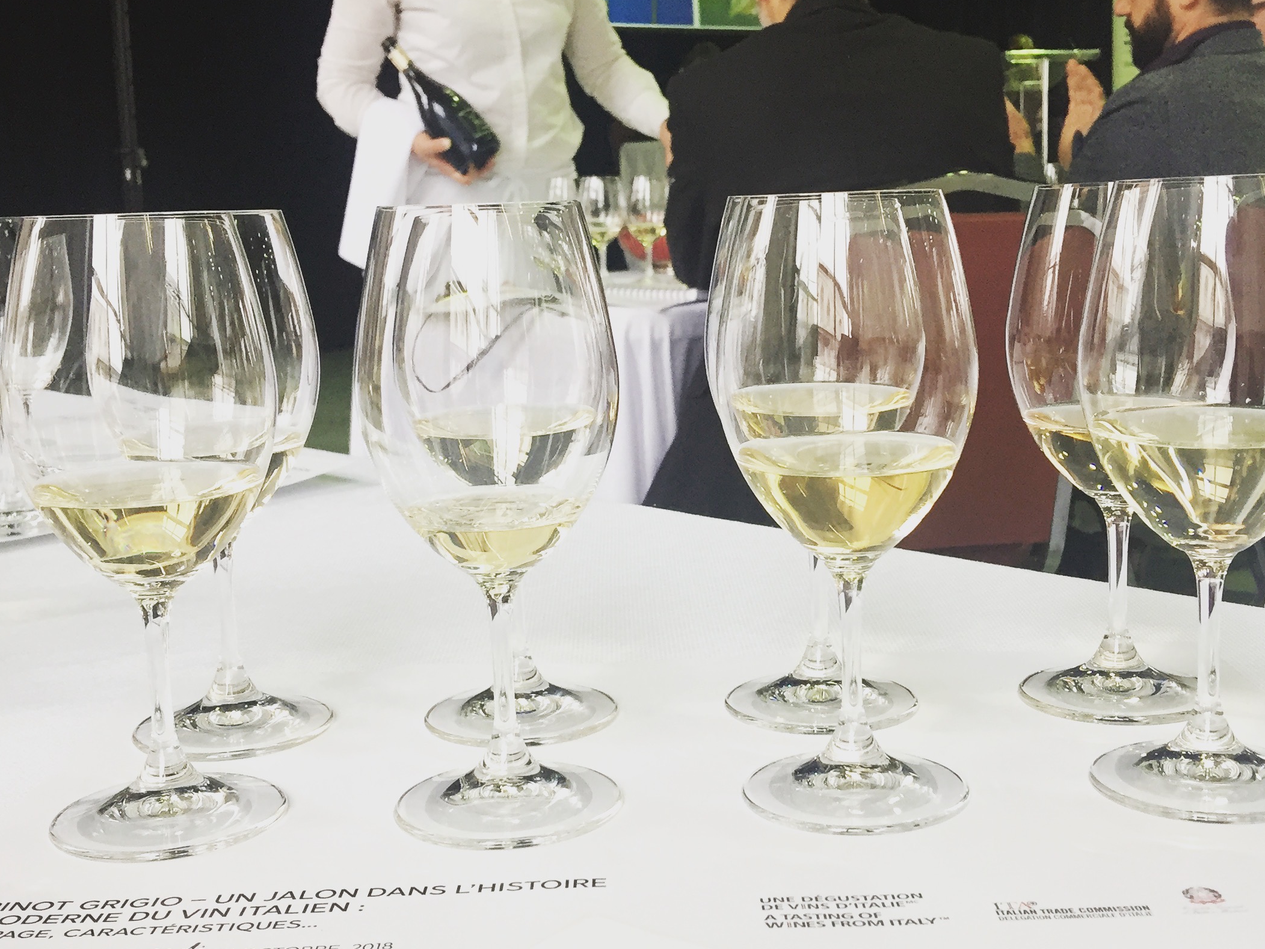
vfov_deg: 32.2
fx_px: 1644
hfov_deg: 42.1
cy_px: 476
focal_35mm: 45
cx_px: 660
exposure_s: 1/30
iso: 80
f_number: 2.2
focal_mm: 4.15
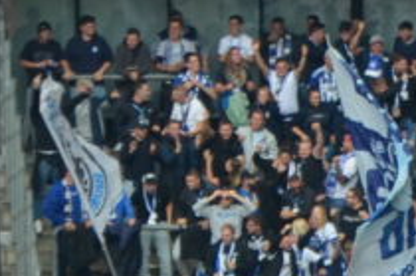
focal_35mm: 1200
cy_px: 413
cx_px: 990
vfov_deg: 1.1
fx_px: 13833
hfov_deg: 1.7
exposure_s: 1/400
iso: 400
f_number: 5.6
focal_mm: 105
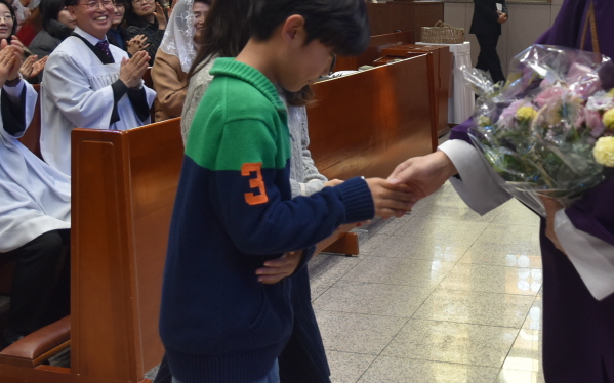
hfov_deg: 31.6
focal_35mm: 64
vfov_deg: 20.0
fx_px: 1068
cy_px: 42
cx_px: 449
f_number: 4.5
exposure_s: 1/80
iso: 400
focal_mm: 25
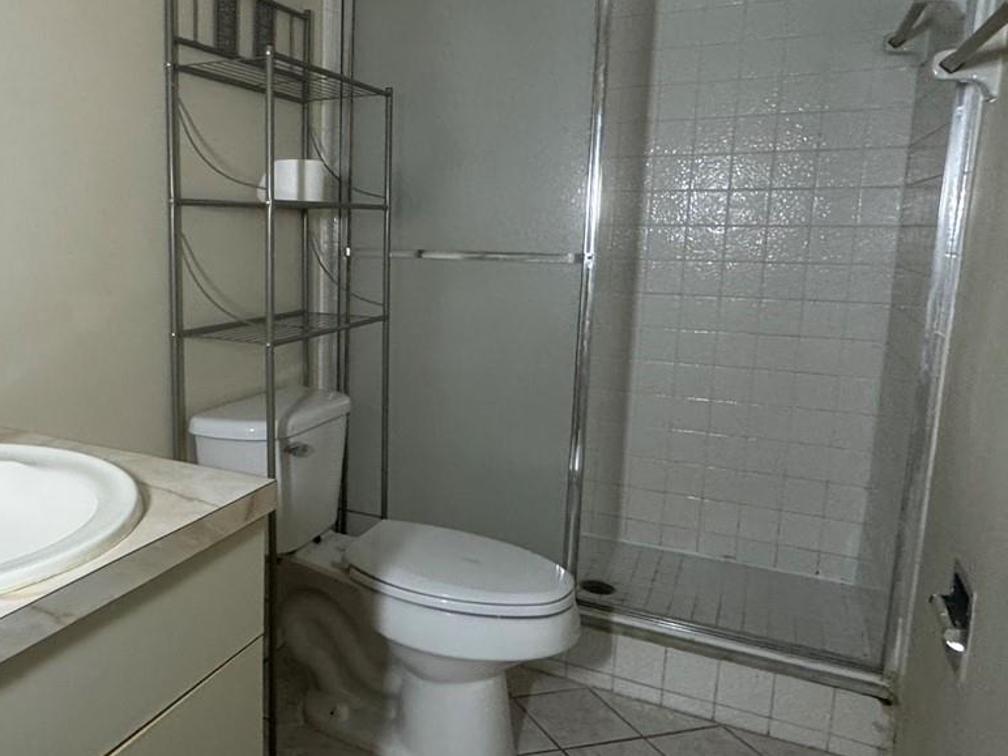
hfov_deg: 58.5
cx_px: 256
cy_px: 354
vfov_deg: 48.2
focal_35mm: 29
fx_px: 844
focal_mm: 2.22
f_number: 2.2
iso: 500
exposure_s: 1/60
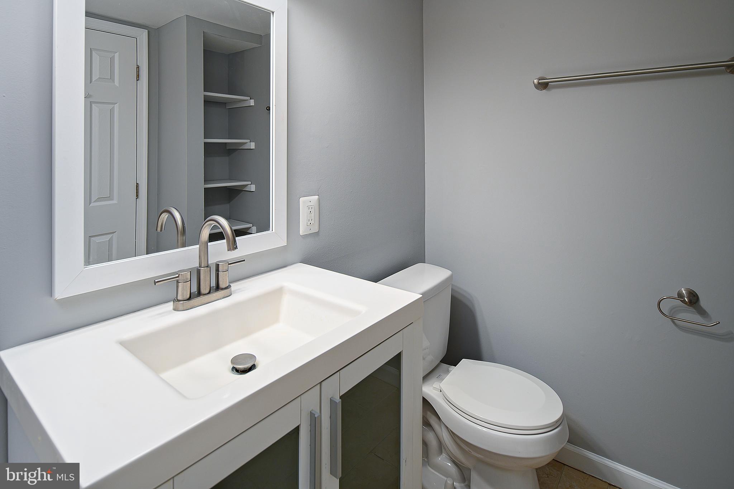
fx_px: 387
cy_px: 244
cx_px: 367
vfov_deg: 64.5
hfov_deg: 86.9
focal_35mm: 19
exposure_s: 1/200
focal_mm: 19
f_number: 9
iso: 320
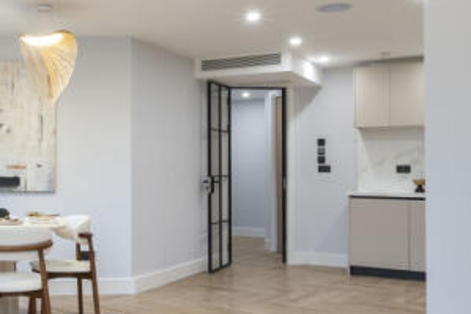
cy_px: 154
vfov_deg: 28.0
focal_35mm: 48
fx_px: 628
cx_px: 76
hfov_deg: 39.1
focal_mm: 14
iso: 200
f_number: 16
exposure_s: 1.3
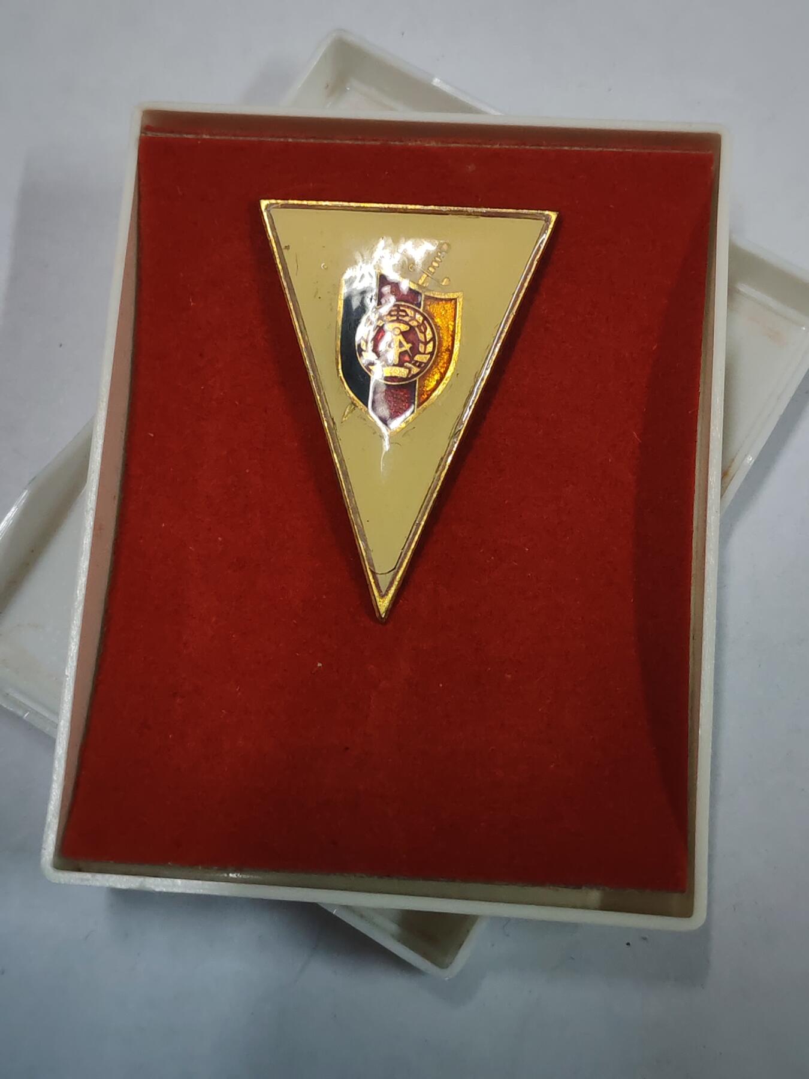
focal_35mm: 54
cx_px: 404
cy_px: 540
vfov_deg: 35.5
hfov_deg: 27.0
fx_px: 1683
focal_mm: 5.52
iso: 320
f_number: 1.95
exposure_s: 1/33
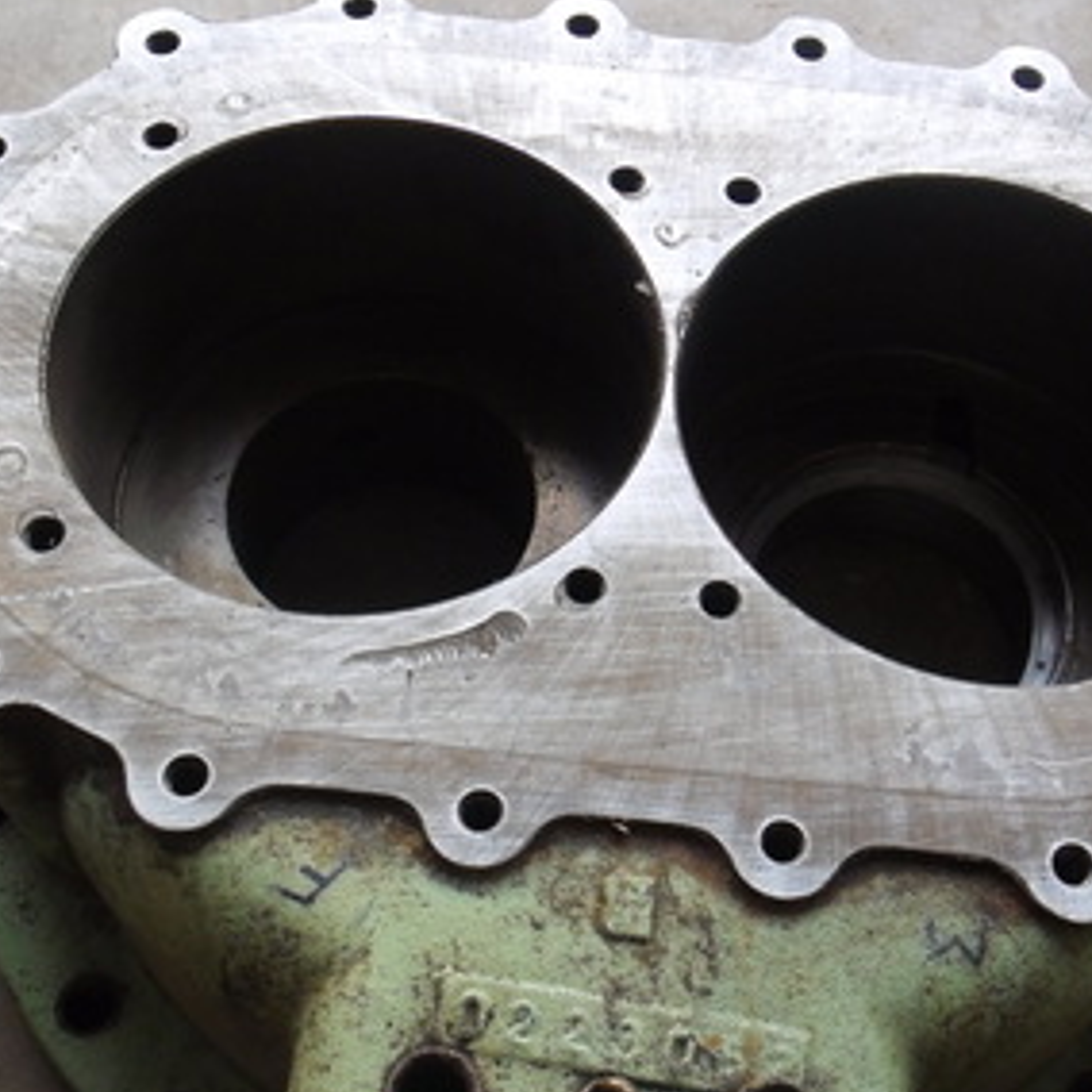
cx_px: 627
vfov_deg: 39.8
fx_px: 1499
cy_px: 671
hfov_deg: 39.9
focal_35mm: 42
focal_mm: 4.9
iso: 100
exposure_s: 1/60
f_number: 3.5
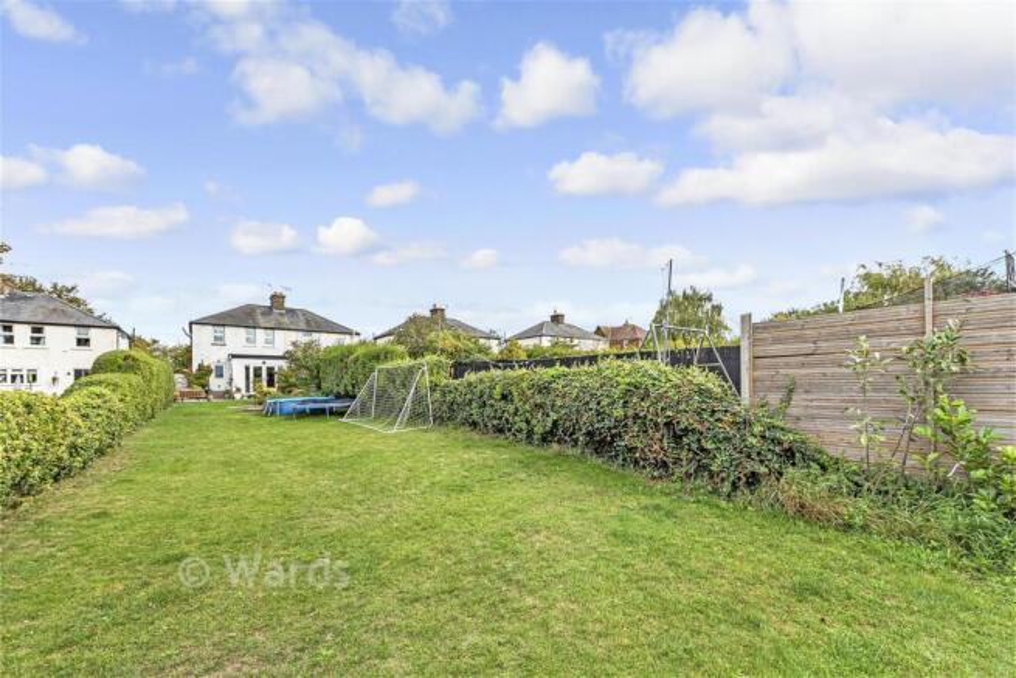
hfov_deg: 104.2
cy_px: 339
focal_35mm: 14
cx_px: 508
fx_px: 395
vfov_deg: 81.2
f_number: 7.1
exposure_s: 1/800
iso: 400
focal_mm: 14
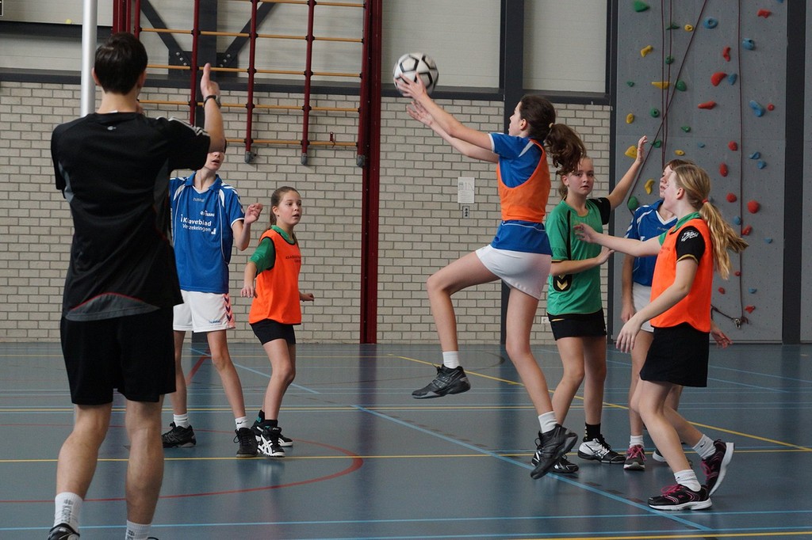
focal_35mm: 75
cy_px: 270
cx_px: 406
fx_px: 1691
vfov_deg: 18.2
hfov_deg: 27.0
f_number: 4
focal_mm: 50
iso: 800
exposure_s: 1/320
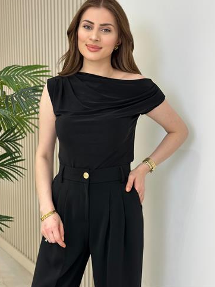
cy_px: 130
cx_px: 103
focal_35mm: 53
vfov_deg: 36.1
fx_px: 439
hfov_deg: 27.5
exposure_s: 1/100
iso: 64
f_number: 1.78
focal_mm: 6.86
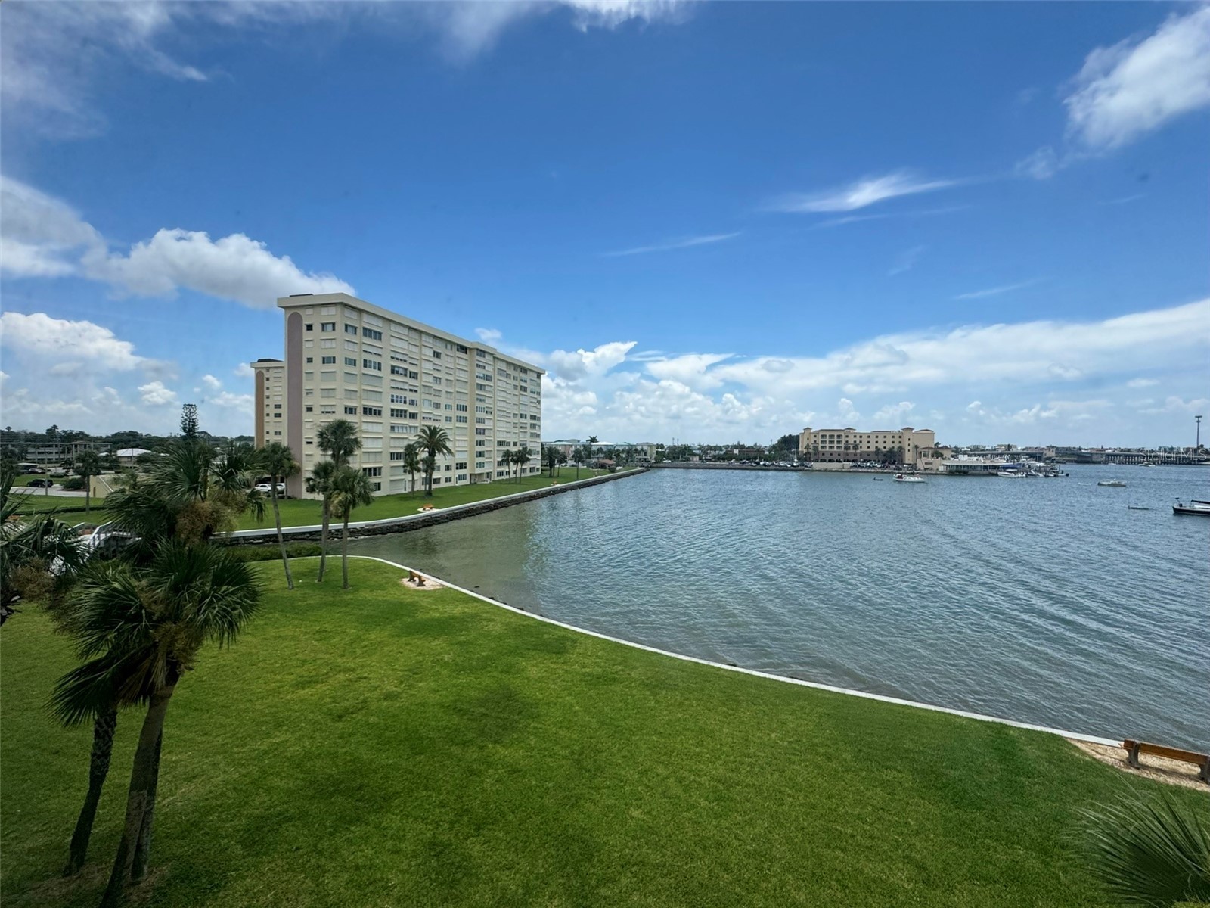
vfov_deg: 85.7
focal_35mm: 14
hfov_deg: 102.1
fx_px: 489
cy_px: 454
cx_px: 605
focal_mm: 2.22
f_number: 2.2
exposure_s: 1/2674
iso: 50
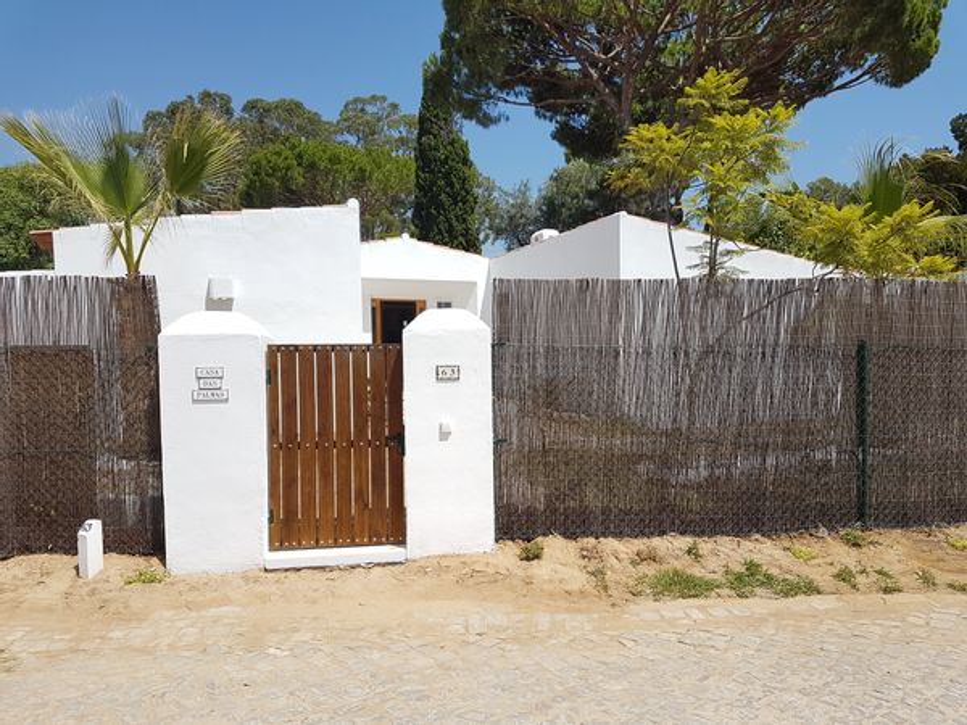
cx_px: 484
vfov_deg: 53.1
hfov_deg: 67.3
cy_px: 362
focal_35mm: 26
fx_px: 726
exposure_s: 1/2264
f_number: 1.7
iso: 40
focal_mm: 4.2
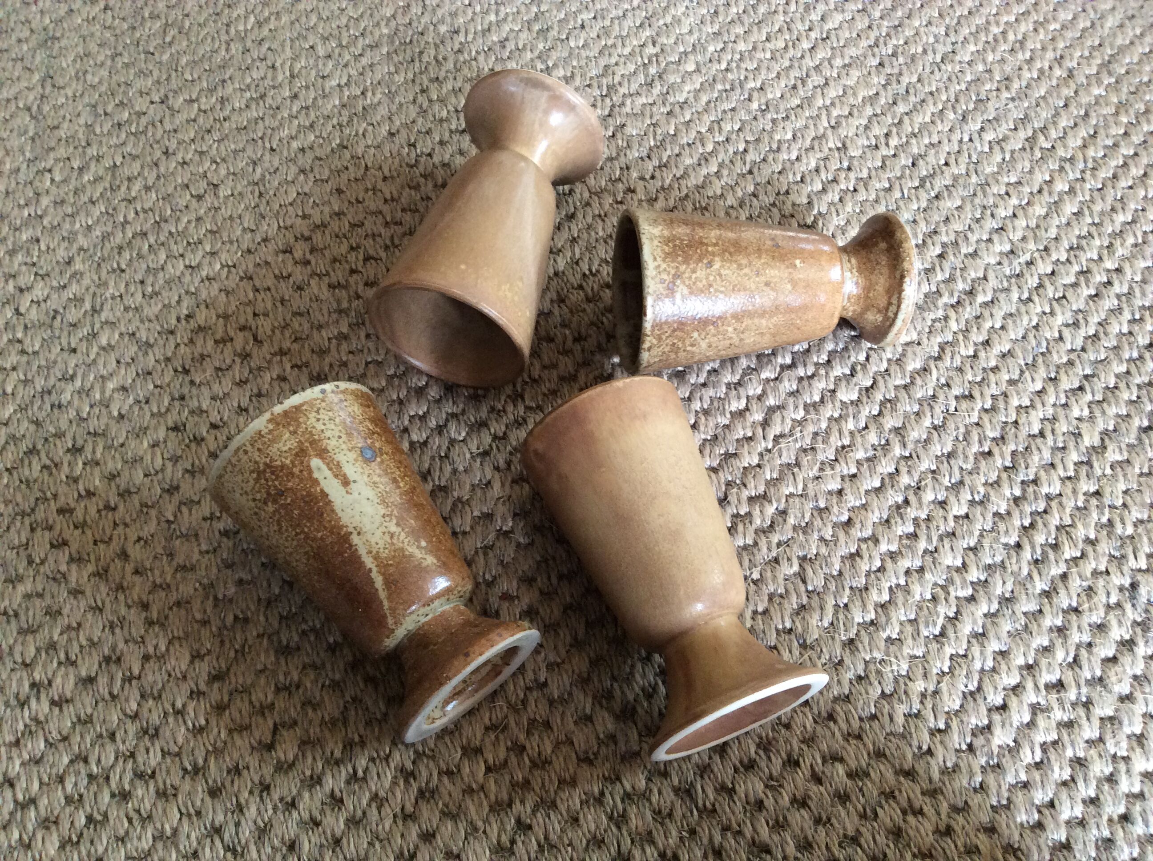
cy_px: 430
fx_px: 1064
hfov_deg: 56.9
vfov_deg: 44.1
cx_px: 576
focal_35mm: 32
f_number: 2.4
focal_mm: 3.3
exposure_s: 1/25
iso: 160
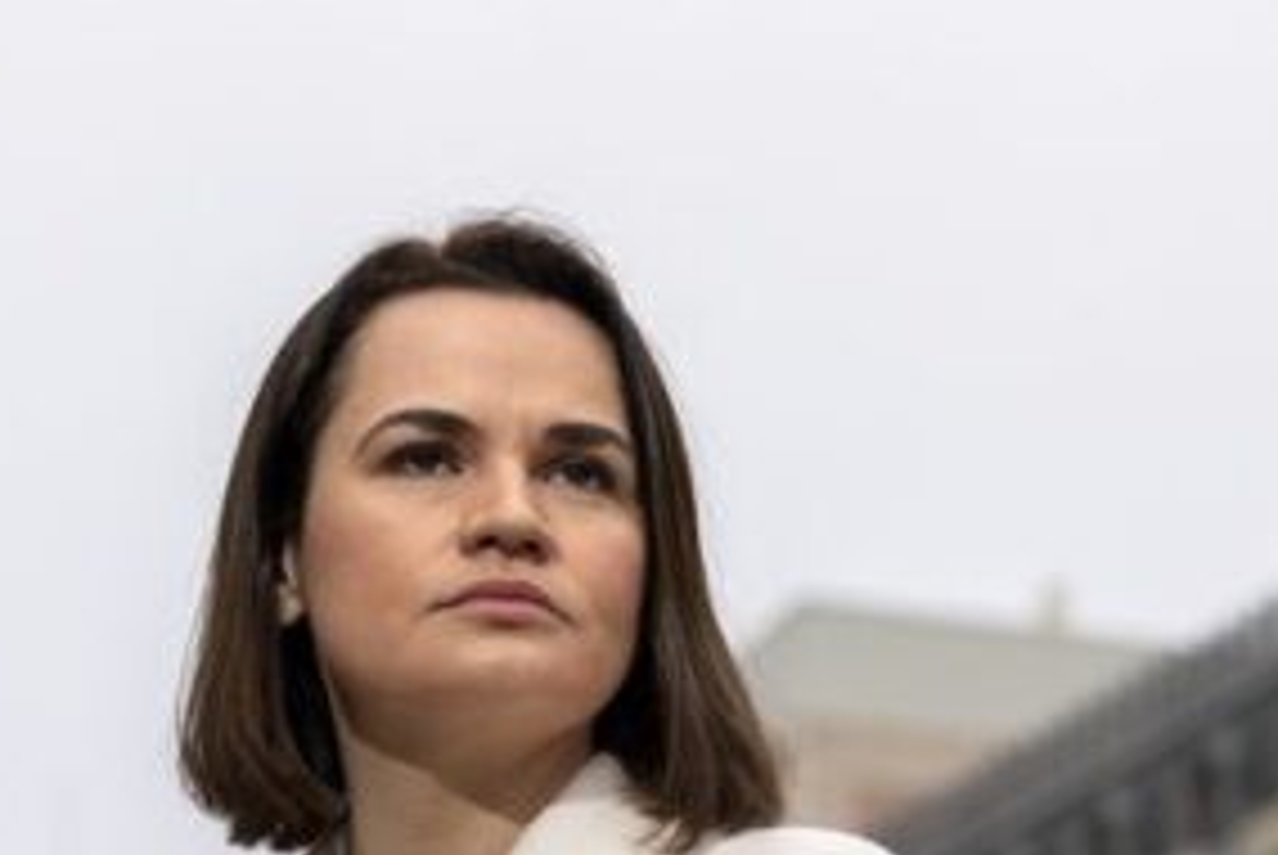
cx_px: 801
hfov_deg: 11.4
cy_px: 596
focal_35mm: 180
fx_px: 6396
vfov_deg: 7.6
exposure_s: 1/200
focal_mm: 50
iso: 100
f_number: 2.8
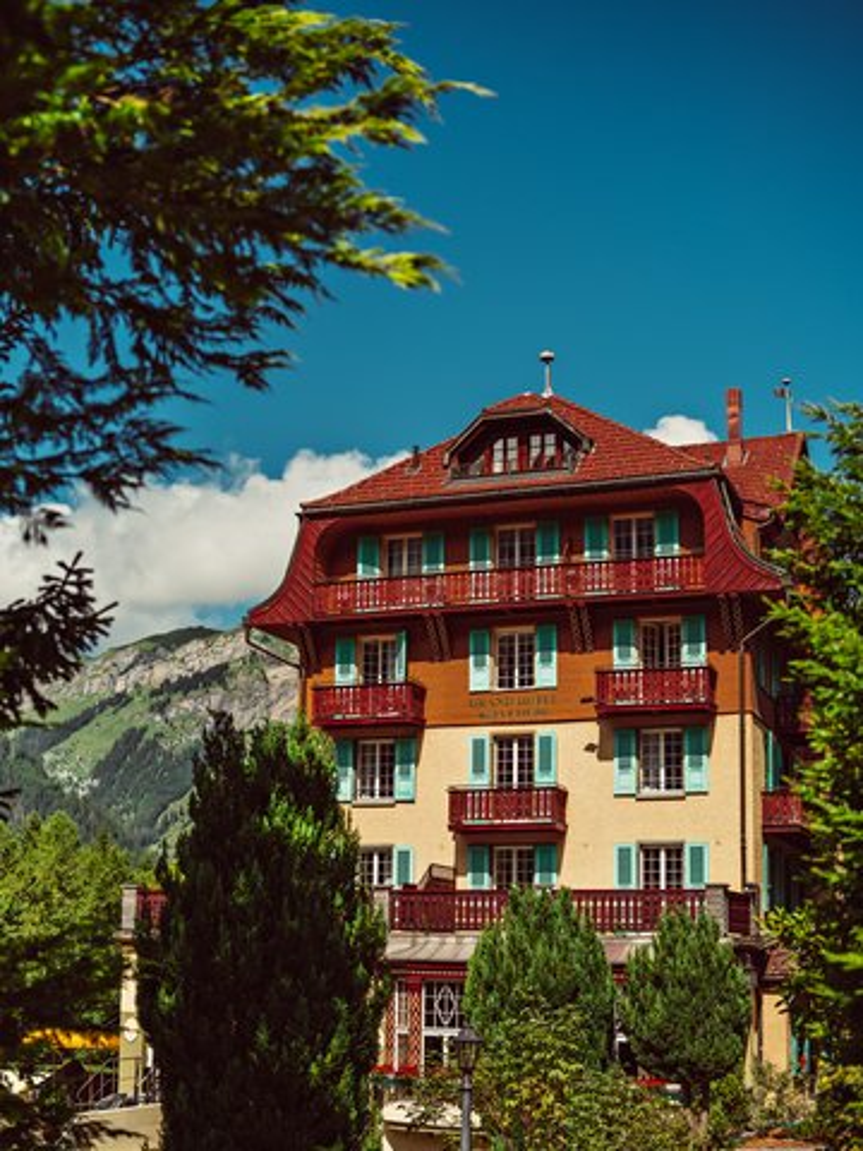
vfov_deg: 42.9
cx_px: 432
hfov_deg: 32.9
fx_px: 1463
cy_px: 576
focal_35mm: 44
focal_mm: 55
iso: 80
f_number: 2.8
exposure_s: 1/3800
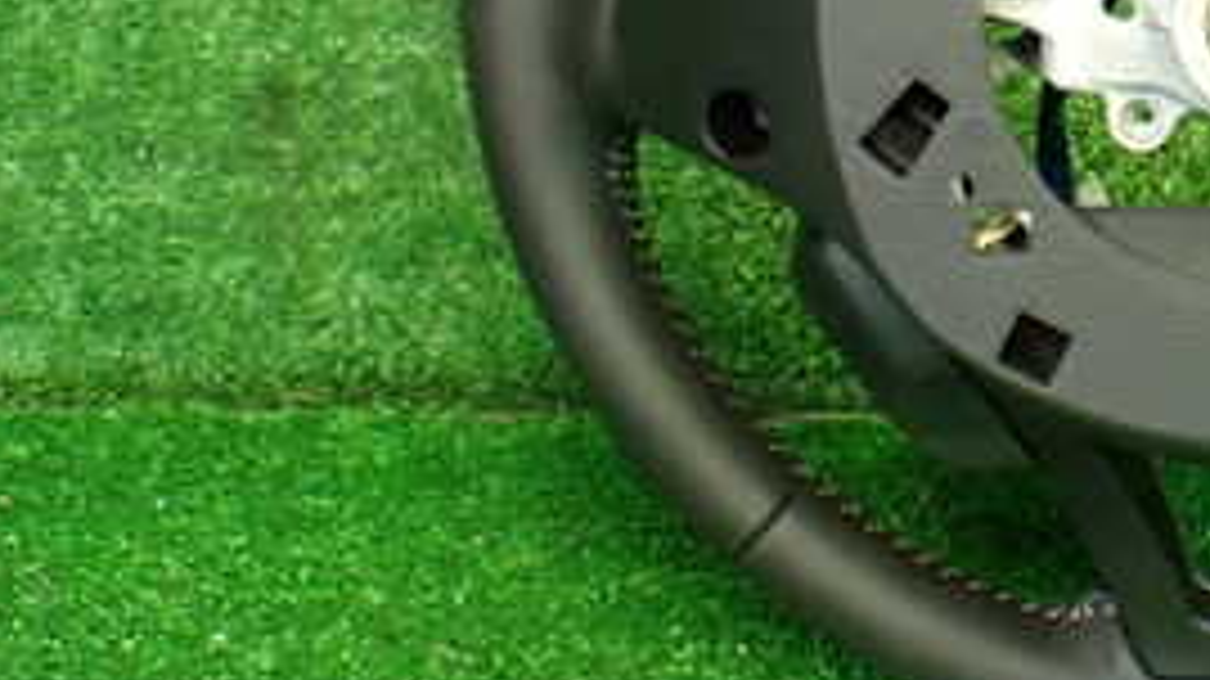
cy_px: -41
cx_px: 1219
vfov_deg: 16.1
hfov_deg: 27.3
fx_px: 2341
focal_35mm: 73
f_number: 2.3
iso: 800
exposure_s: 1/80
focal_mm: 5.4
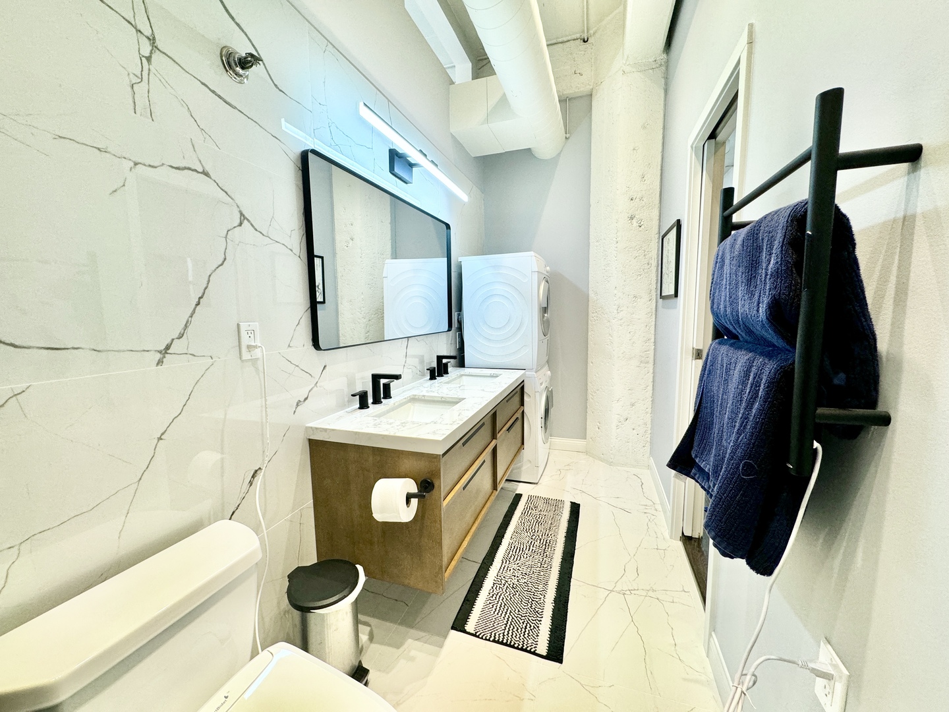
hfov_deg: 102.1
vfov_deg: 85.7
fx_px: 384
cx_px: 474
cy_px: 356
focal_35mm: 14
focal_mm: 2.22
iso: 160
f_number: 2.2
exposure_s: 1/120
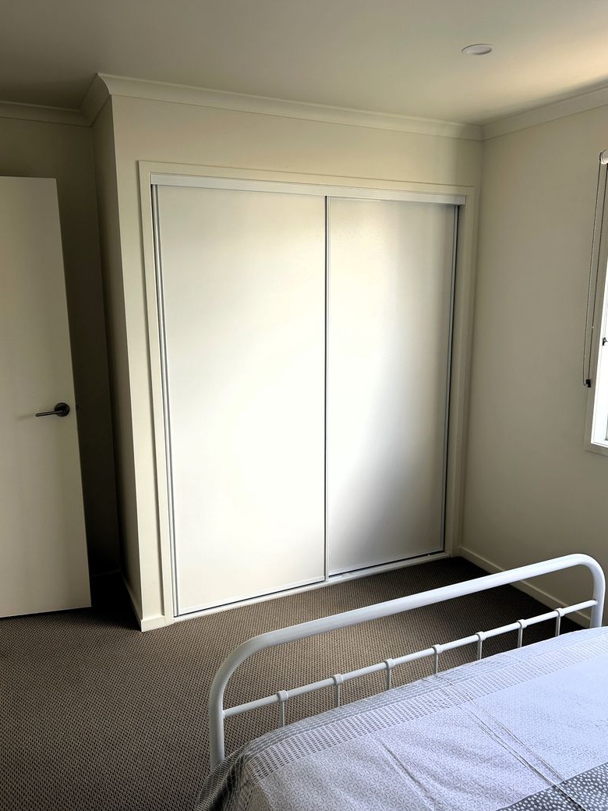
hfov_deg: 51.3
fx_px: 632
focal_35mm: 27
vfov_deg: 65.3
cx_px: 312
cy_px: 414
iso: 32
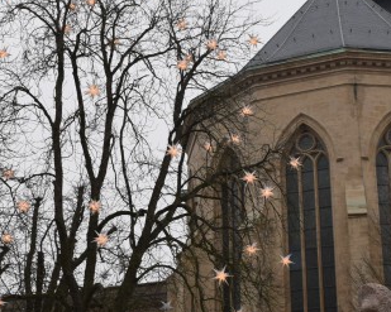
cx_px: 75
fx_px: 972
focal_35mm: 84
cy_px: 192
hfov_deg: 22.4
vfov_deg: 18.2
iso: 400
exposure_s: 1/160
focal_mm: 18
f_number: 6.3
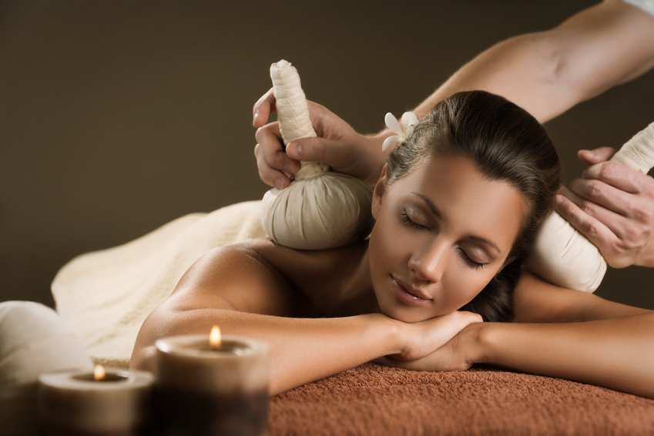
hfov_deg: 29.9
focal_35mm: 68
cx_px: 327
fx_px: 1226
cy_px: 218
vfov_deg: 20.2
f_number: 4
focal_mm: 45
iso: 50
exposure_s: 1/200
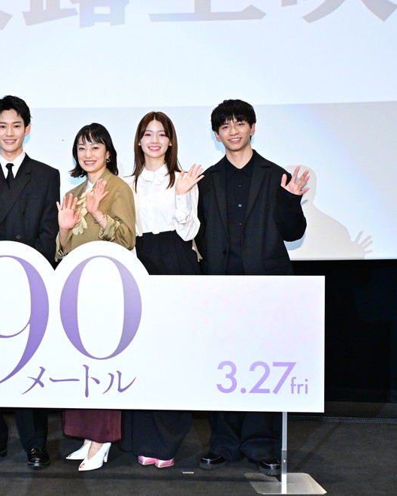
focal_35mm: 54
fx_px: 793
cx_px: 53
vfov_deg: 34.7
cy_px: 250
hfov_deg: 27.3
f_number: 4.2
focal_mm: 25.5
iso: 3200
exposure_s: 1/200
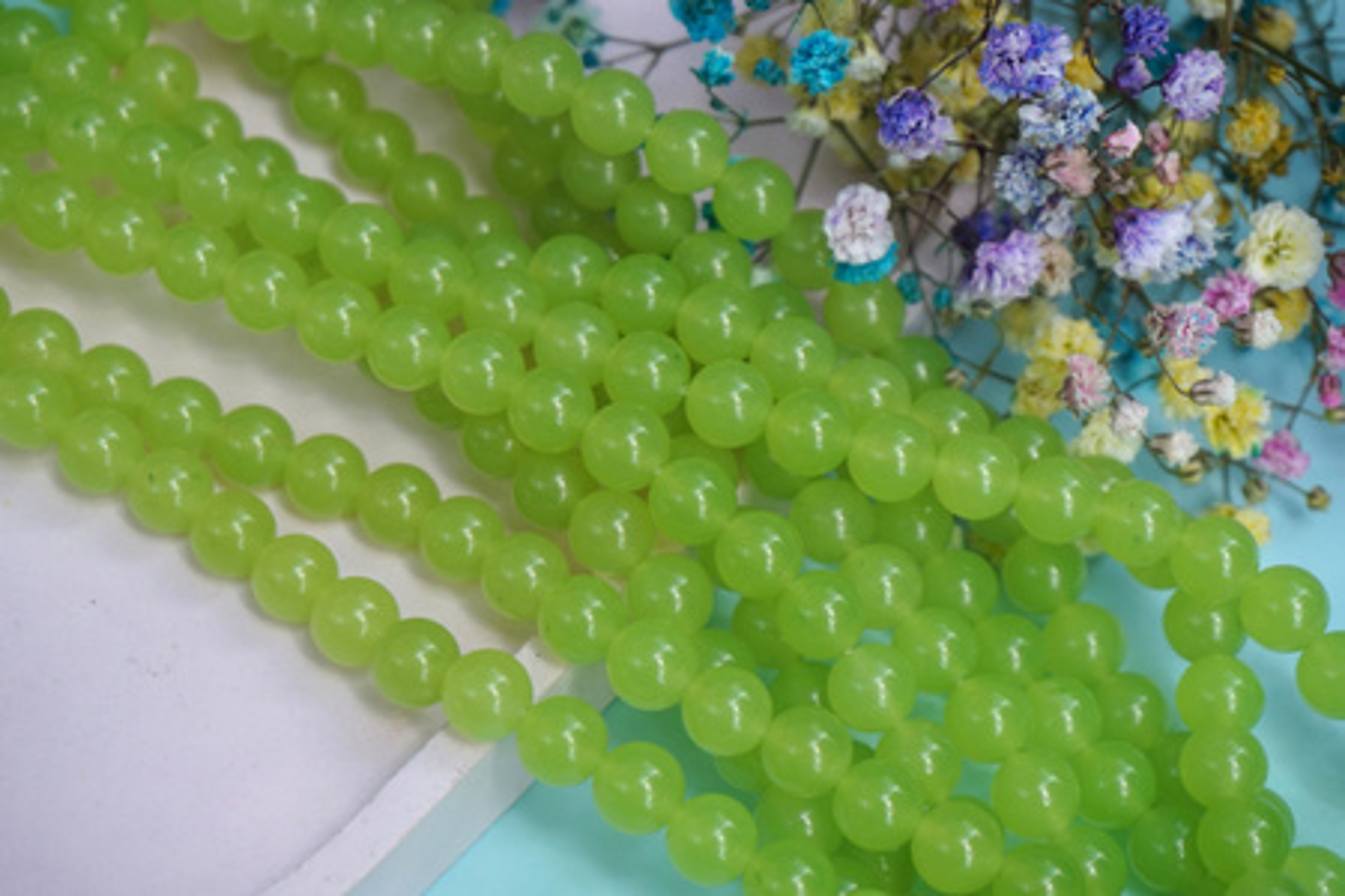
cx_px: 672
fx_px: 2634
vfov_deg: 19.3
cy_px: 448
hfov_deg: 28.6
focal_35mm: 70
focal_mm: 47
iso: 100
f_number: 6.3
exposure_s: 1/80
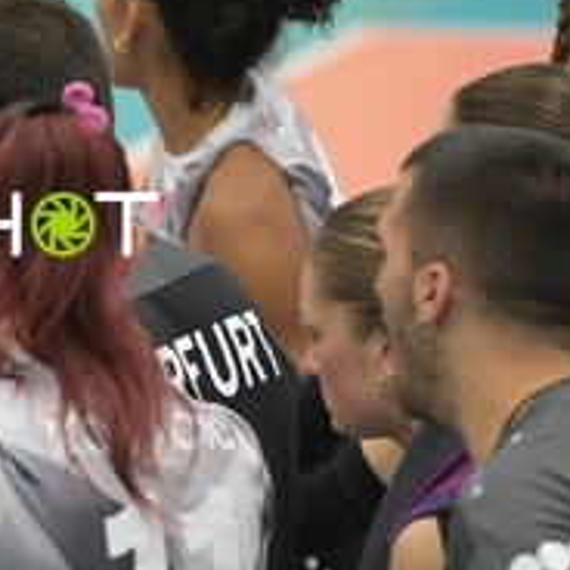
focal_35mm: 554
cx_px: -146
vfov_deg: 3.2
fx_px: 10321
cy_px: 226
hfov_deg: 3.2
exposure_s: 1/320
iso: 2000
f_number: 3.5
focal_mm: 200
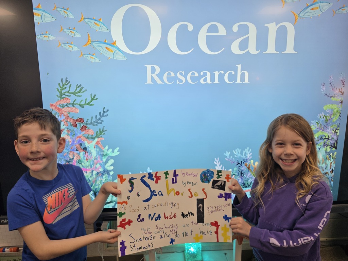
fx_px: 231
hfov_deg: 73.9
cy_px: 130
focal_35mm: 23
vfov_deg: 58.9
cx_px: 174
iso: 100
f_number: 1.7
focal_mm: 6.3
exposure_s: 1/120
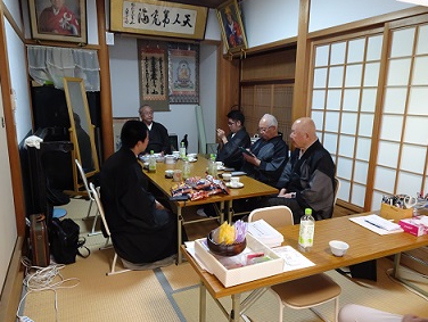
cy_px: 163
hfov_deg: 69.3
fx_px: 310
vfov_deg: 55.0
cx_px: 214
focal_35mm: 25
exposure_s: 1/30
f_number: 3.5
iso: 400
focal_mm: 4.1
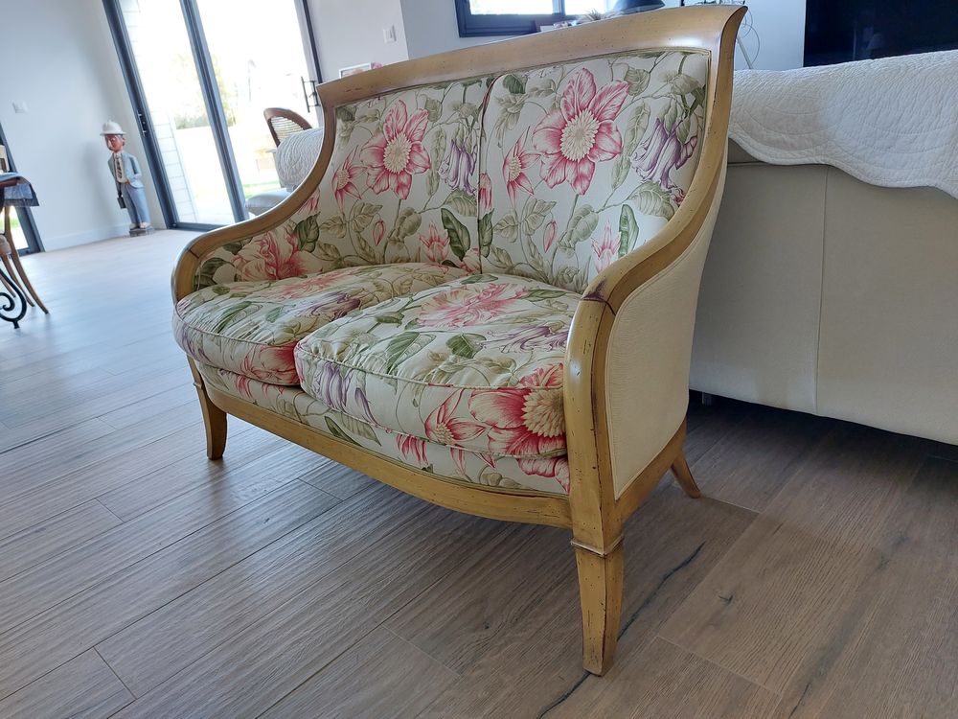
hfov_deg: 69.4
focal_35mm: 25
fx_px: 692
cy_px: 360
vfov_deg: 54.9
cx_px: 479
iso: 125
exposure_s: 1/50
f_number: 1.8
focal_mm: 5.23
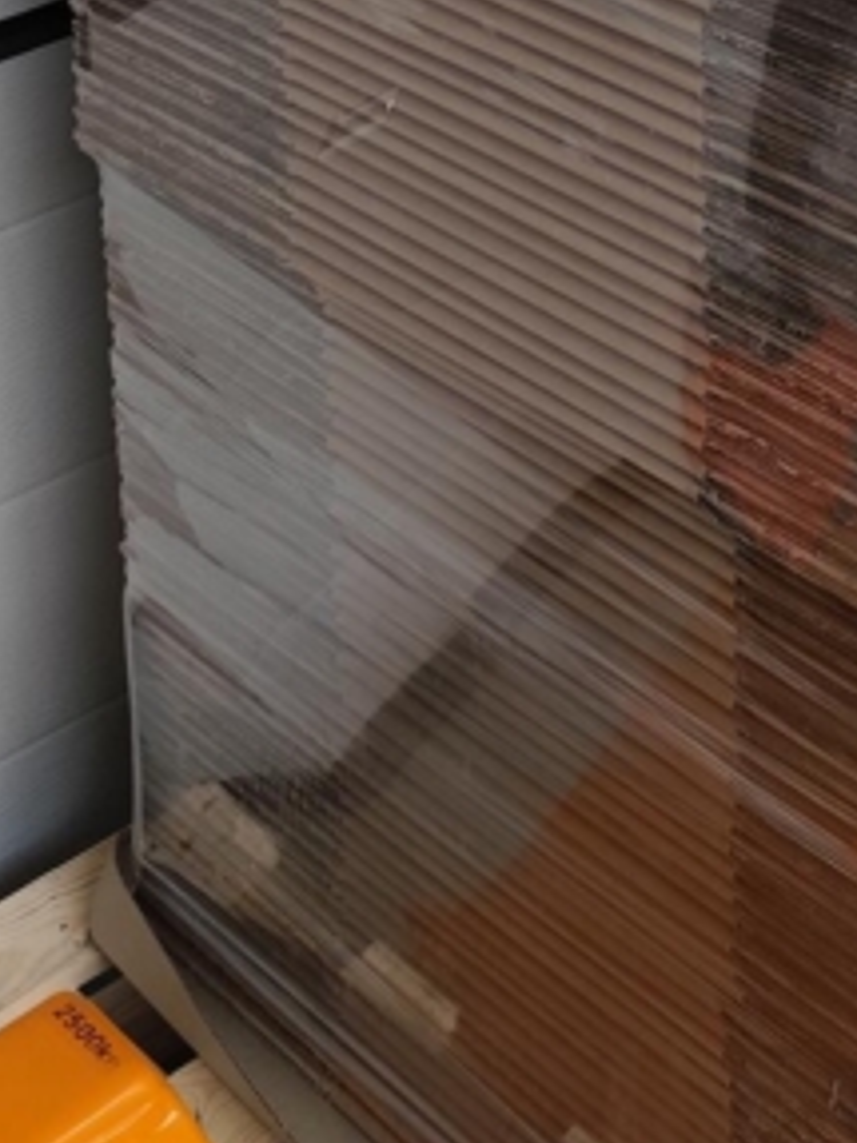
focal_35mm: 82
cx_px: 534
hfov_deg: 18.0
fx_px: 2709
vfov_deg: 21.3
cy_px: -402
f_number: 1.65
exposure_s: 1/100
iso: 250
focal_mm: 6.14
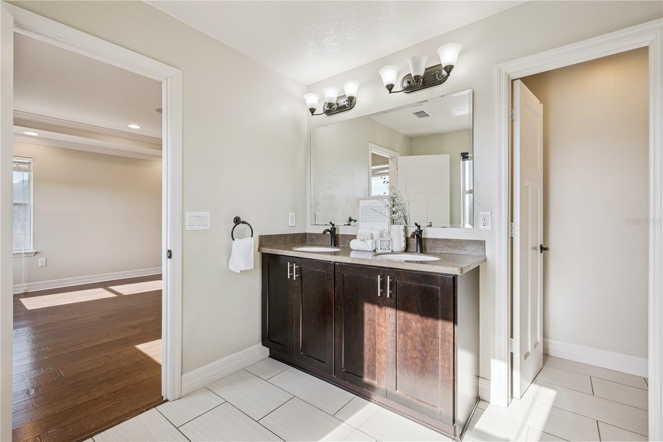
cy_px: 221
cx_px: 332
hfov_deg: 96.7
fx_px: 295
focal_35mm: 16
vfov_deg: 73.7
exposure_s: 1/60
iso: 200
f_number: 9
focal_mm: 16
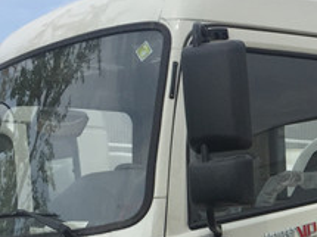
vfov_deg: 13.3
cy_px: 284
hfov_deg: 16.7
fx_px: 988
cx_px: 460
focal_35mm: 108
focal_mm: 4.15
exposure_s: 1/1522
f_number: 2.2
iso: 32
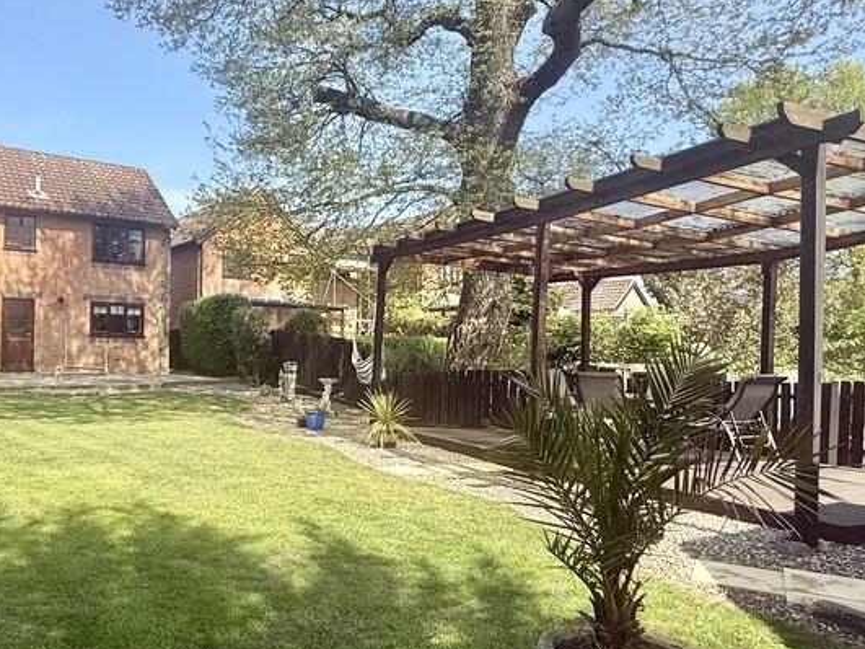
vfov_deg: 51.3
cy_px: 333
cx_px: 279
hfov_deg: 63.4
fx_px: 675
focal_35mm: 27
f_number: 2.2
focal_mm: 2.22
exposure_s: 1/742
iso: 50
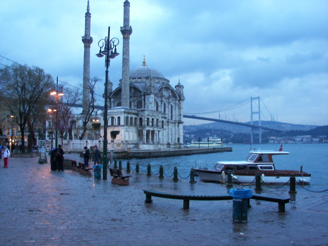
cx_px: 164
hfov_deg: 51.4
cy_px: 123
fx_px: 341
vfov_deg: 39.7
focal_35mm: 36
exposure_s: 1/13
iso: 100
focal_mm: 6
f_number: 2.8
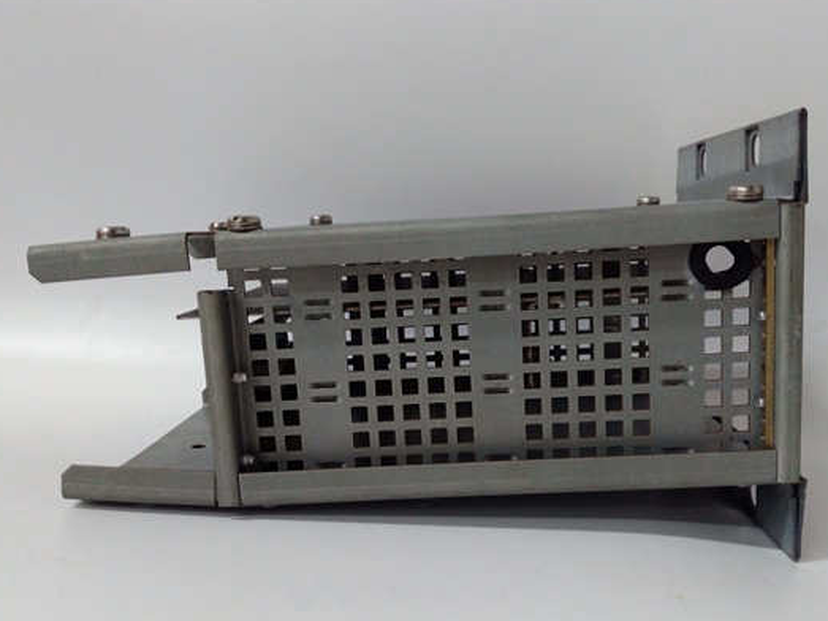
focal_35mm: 31
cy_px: 347
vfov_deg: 45.3
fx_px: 741
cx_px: 440
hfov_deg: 58.3
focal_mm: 3.79
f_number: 2
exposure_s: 1/33
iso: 445
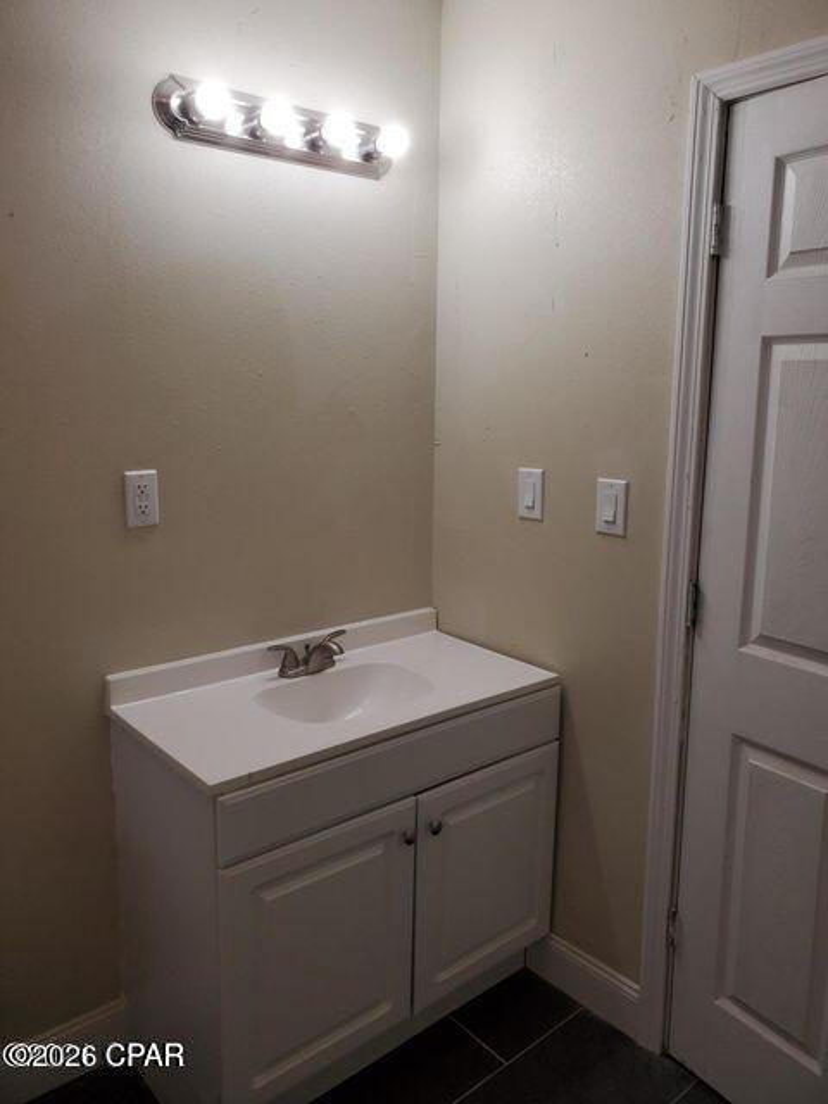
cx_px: 414
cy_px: 552
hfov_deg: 53.1
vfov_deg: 67.3
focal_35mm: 26
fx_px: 829
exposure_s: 1/120
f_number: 2.4
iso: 80
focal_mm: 4.3
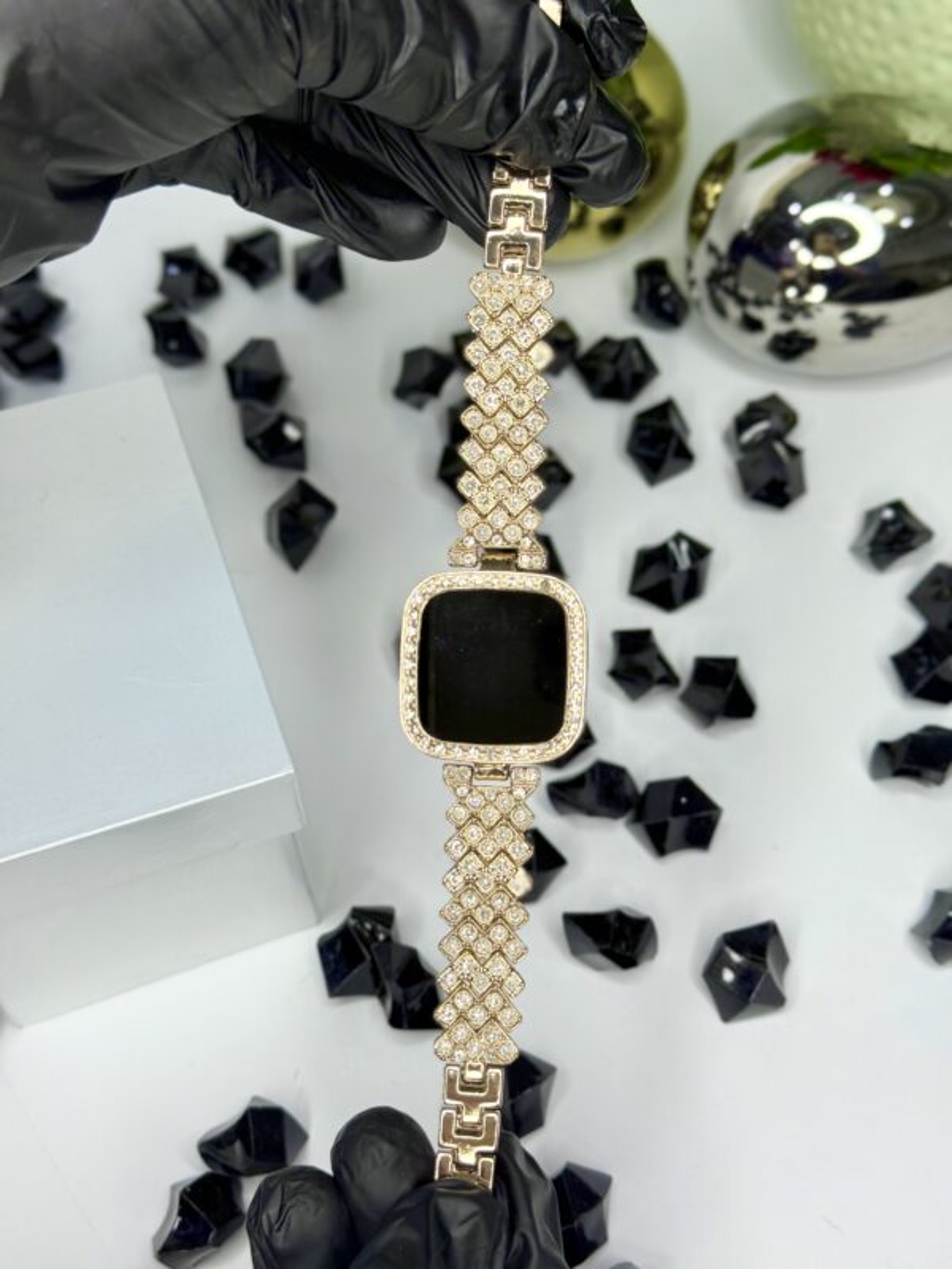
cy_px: 634
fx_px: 1760
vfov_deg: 39.7
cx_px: 476
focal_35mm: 48
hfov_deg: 30.3
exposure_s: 1/123
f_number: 1.78
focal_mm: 6.76
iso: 50
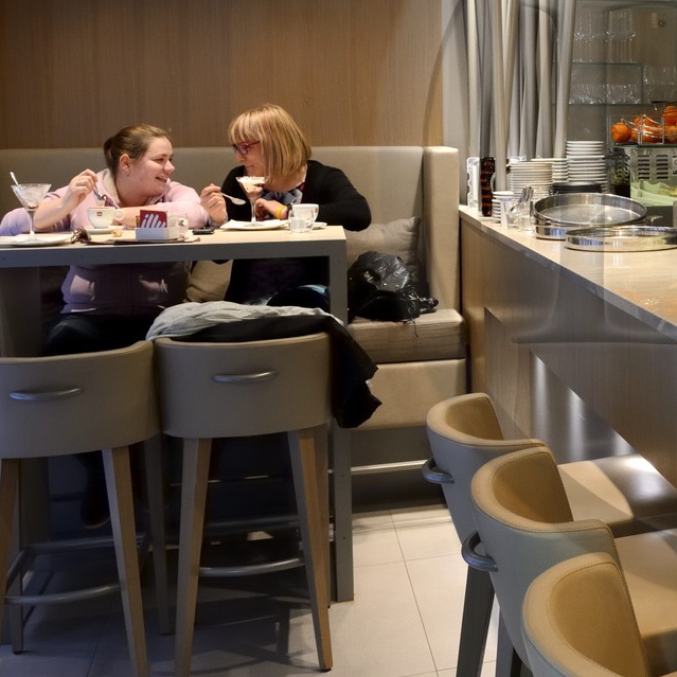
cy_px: 171
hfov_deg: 28.9
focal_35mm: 51
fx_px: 1128
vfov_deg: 32.8
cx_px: 810
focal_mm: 24
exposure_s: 1/13
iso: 1600
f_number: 10
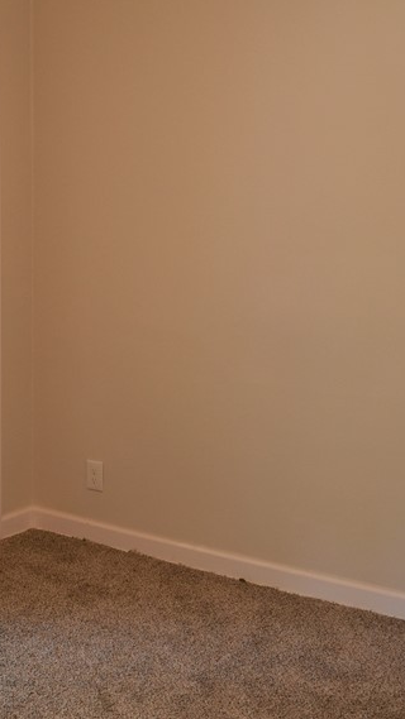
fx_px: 1031
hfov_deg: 21.0
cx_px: -51
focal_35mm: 54
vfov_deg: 38.5
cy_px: 350
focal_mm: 18
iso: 400
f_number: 5
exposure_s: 1/100
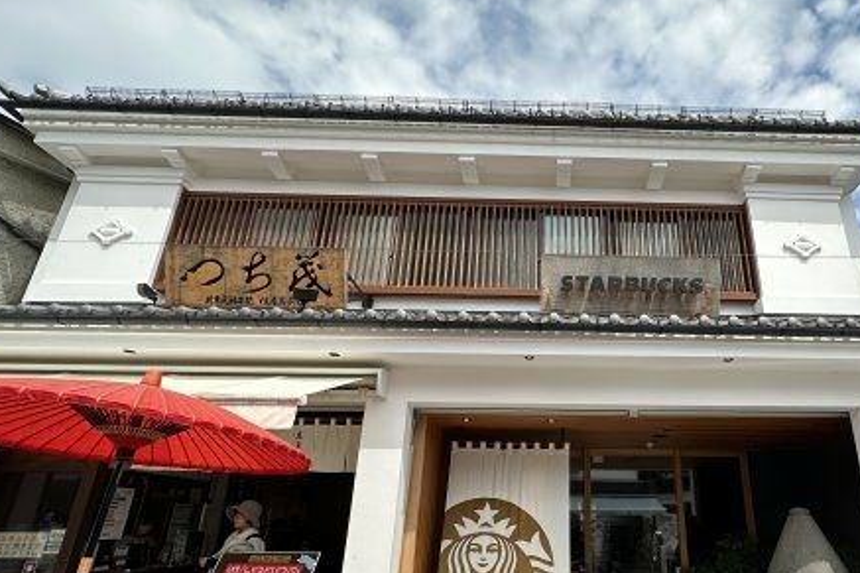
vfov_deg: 61.0
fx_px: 478
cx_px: 563
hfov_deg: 81.6
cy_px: 362
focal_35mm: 20
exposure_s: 1/1575
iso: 40
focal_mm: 2.22
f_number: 2.2
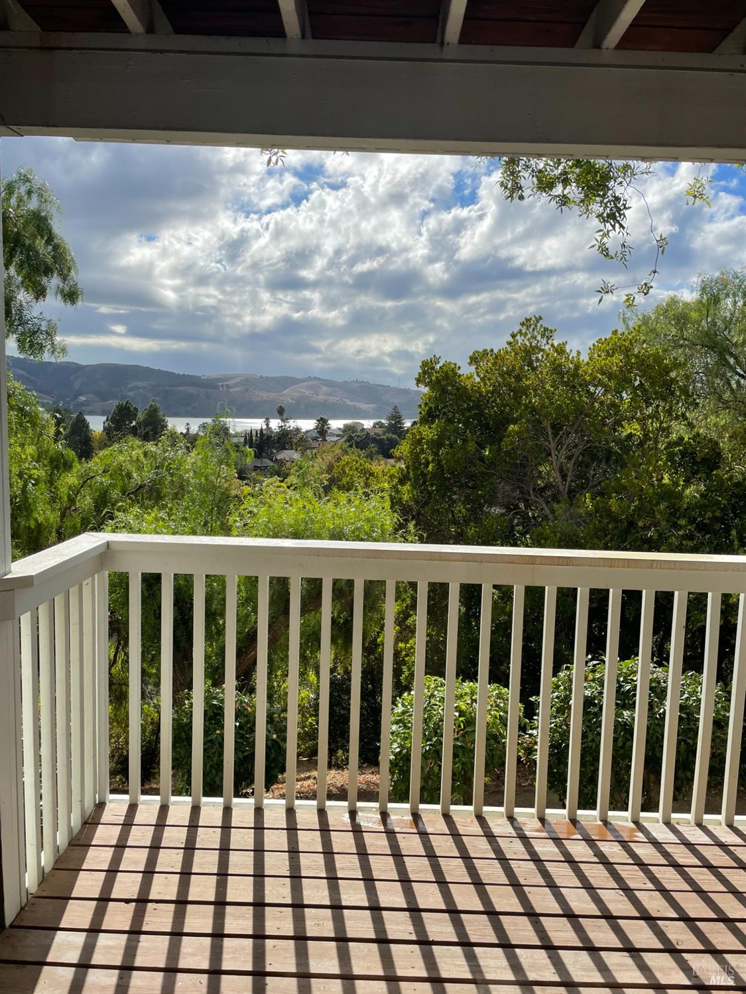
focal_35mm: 26
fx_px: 747
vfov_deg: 67.3
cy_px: 497
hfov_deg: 53.1
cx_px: 373
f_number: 1.6
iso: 32
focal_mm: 4.2
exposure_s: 1/5556
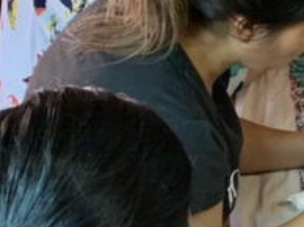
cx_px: 642
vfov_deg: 10.8
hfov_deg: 12.5
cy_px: -16
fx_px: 1193
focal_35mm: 136
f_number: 1.8
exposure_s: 1/50
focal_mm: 4.25
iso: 200
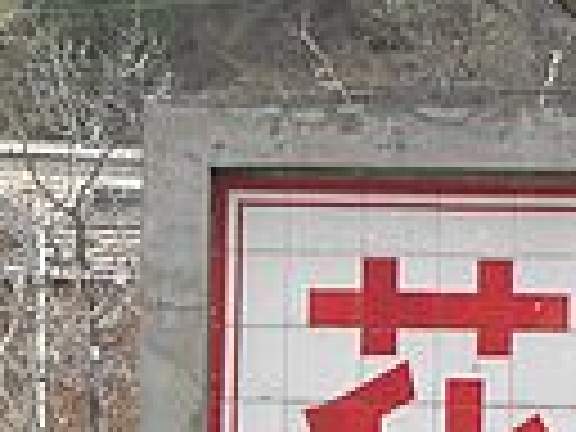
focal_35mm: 355
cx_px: 860
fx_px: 5907
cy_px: 432
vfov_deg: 4.2
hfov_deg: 5.5
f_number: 5.2
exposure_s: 1/250
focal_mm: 18.6
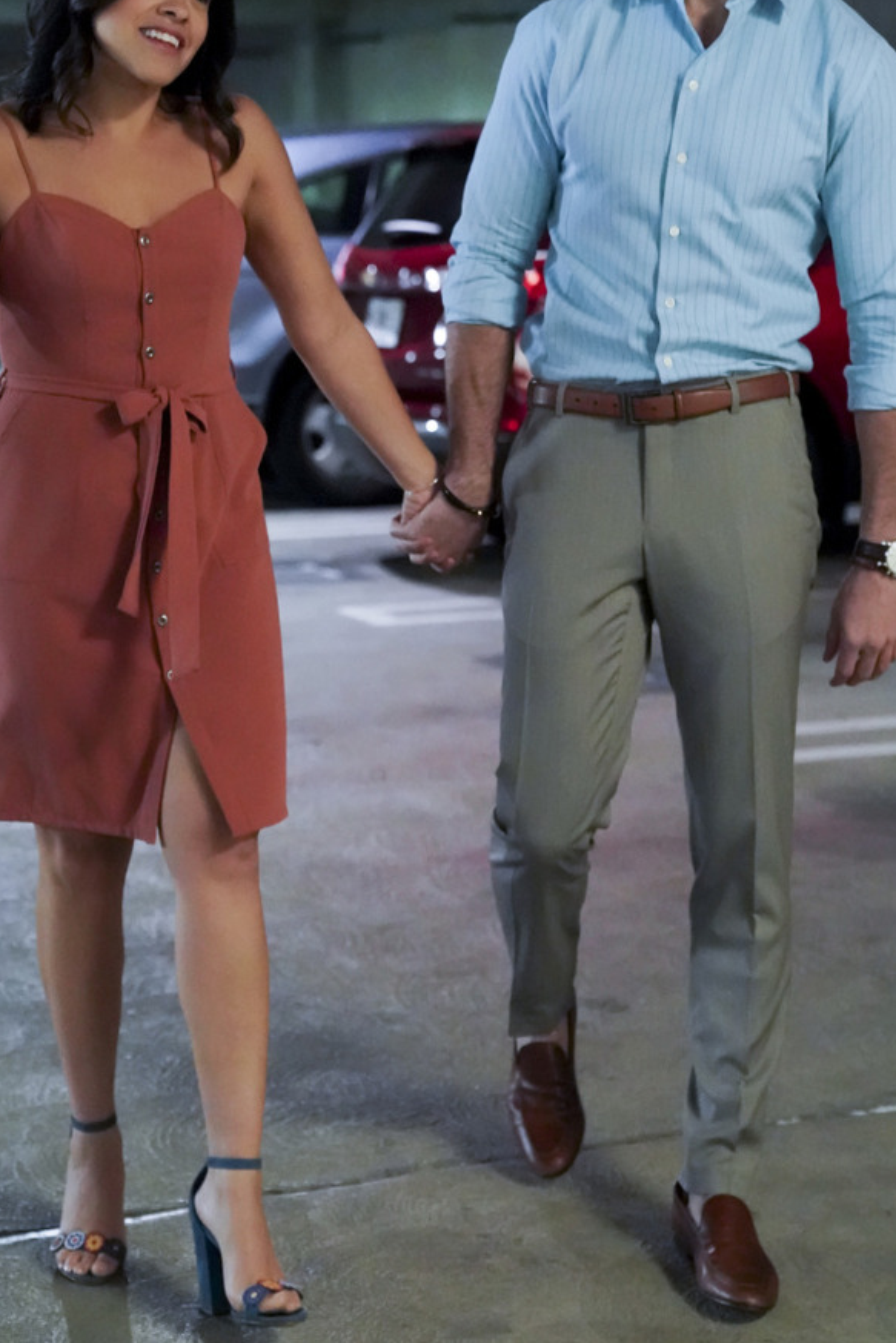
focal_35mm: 79
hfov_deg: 17.3
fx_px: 2948
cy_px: 558
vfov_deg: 25.6
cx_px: 373
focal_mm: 59
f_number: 3.5
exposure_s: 1/200
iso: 16000
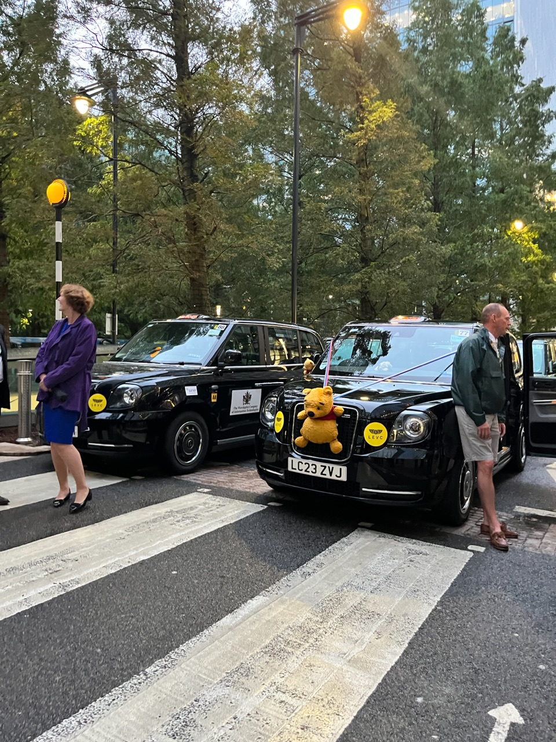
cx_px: 278
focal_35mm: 26
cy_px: 371
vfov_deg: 67.3
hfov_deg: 53.1
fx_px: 557
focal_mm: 5.1
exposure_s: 1/40
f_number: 1.6
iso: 640
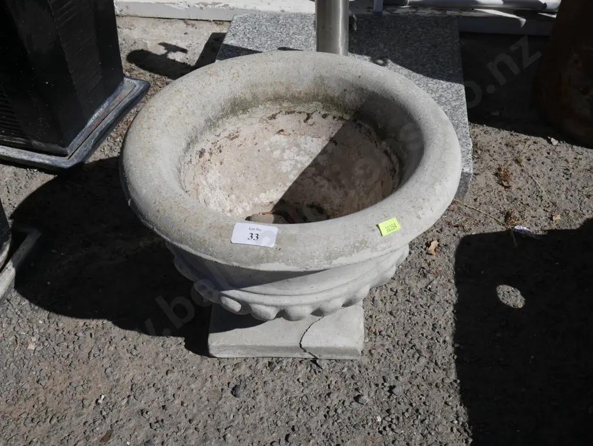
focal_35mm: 34
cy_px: 223
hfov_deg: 53.9
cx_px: 296
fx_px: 583
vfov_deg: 41.8
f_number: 10
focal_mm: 17
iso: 200
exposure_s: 1/640
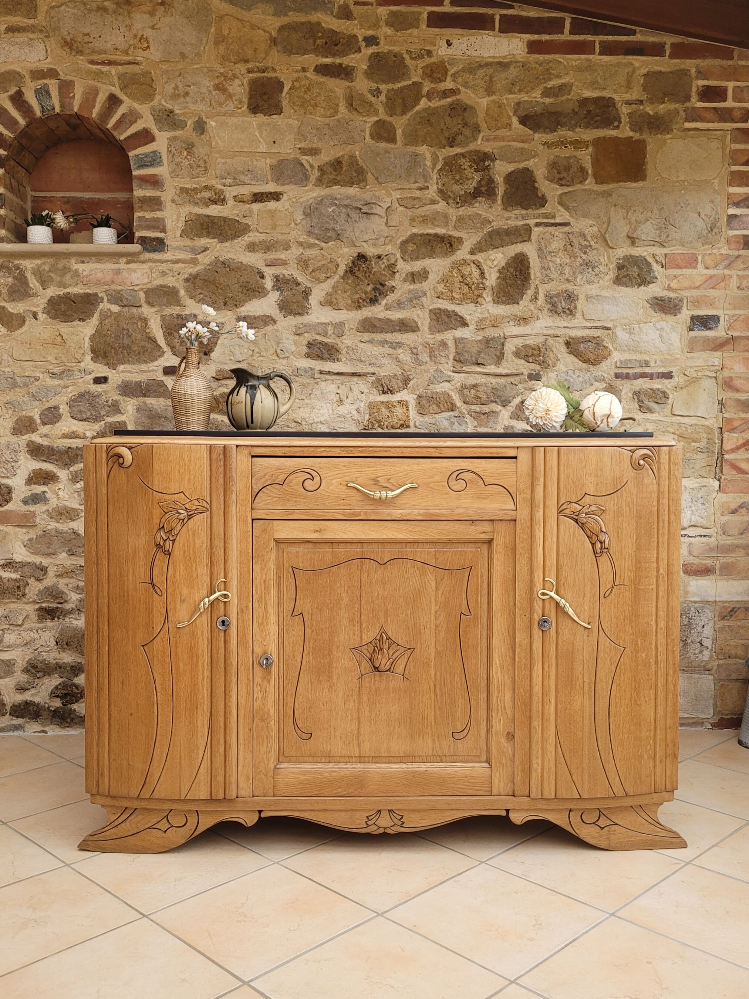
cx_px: 374
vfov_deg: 67.3
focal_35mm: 26
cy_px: 500
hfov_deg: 53.1
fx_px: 750
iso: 125
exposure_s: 1/100
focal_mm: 5.4
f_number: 1.8
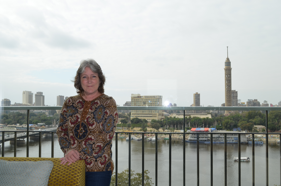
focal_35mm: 39
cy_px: 93
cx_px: 140
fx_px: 304
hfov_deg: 49.6
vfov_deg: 34.1
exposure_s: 1/200
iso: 100
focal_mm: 26
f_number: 6.3
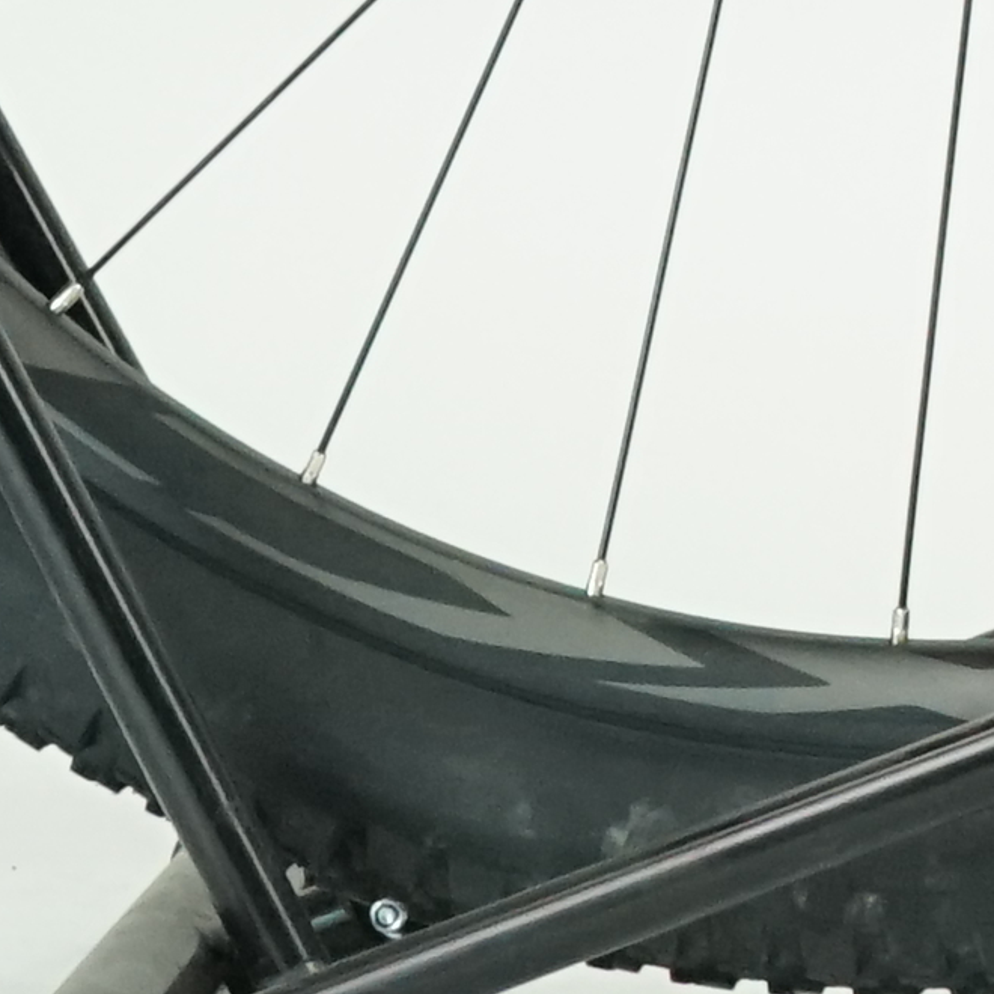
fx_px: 13547
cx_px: 3646
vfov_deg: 4.1
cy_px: -1727
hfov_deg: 4.0
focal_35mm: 417
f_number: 6.3
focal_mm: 54
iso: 2500
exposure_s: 1/200
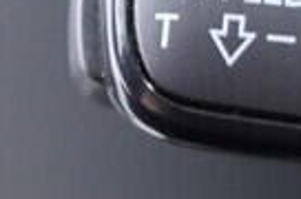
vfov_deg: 5.0
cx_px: 509
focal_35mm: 272
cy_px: 54
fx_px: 2269
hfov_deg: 7.4
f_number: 2.8
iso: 640
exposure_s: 1/40
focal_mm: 24
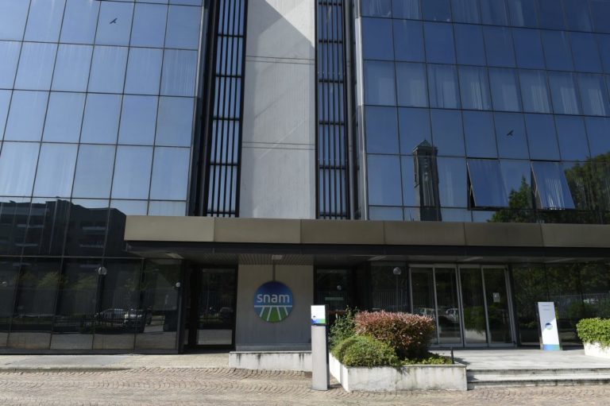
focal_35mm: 24
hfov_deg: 73.8
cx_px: 305
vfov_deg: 53.1
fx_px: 406
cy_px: 203
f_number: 9
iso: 200
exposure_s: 1/320
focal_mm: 24
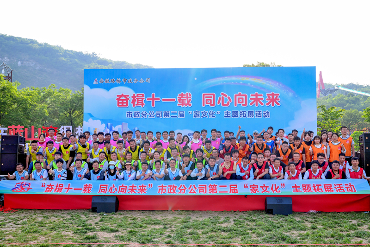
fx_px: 380
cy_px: 124
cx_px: 185
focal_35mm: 37
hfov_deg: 51.9
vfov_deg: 35.9
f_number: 10
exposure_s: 1/125
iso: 320
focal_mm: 37
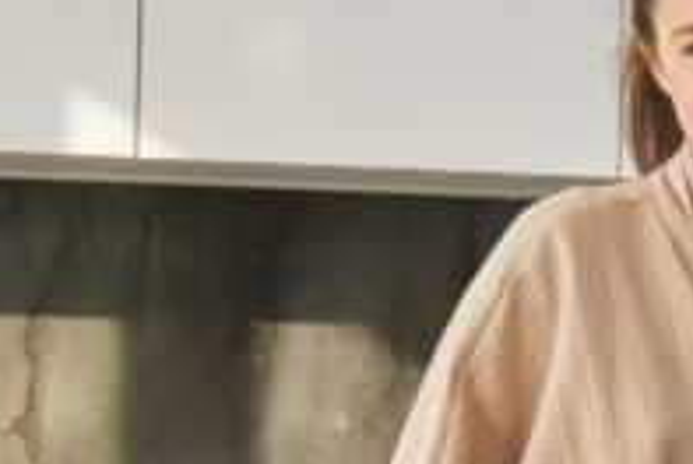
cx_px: 362
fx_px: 2603
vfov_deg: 10.2
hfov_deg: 15.2
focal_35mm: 135
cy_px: 346
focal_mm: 17
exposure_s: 1/500
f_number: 2.8
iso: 200
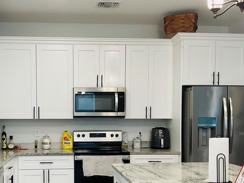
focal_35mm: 43
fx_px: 303
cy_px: 133
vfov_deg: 33.0
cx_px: 79
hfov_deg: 43.2
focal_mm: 3
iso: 50
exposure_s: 1/60
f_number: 1.8
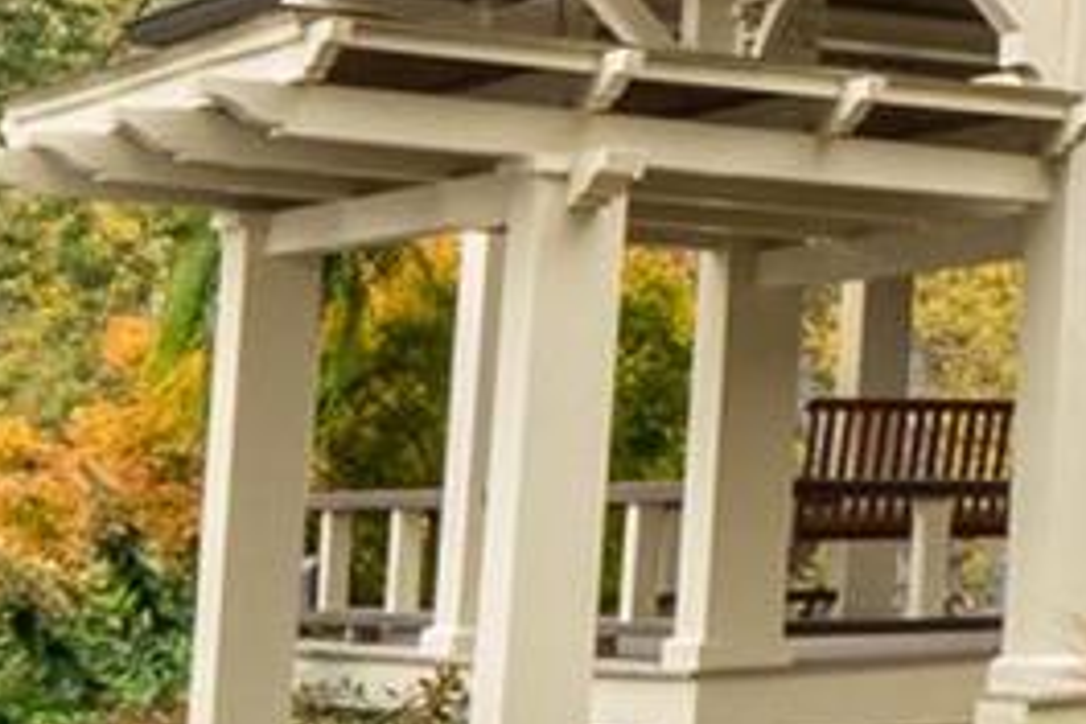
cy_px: 239
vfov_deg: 14.1
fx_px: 2926
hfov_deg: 14.8
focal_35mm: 97
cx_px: 2476
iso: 400
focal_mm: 8
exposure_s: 1/20
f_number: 10
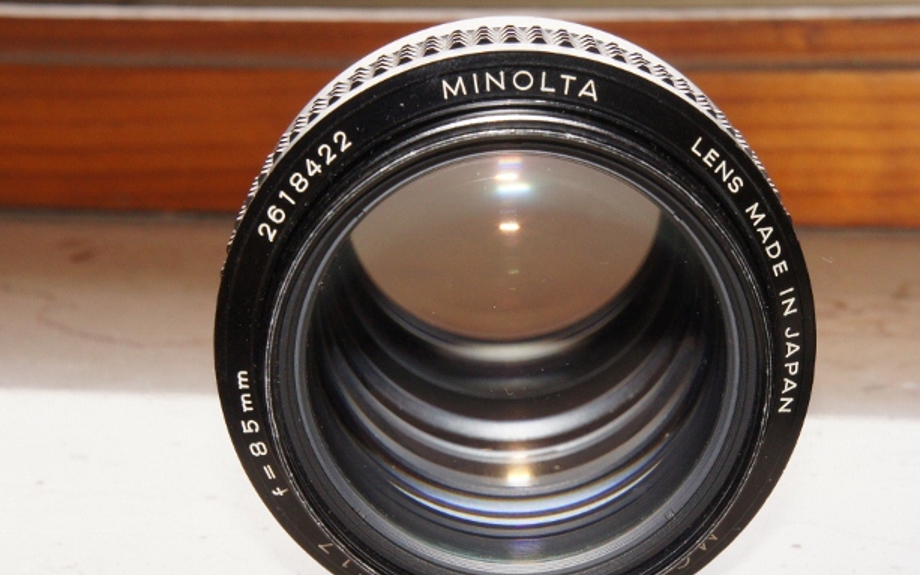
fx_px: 2348
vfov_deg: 13.9
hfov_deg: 22.2
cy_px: 372
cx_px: 509
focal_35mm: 94
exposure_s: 1/80
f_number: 14
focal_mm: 47
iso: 1600
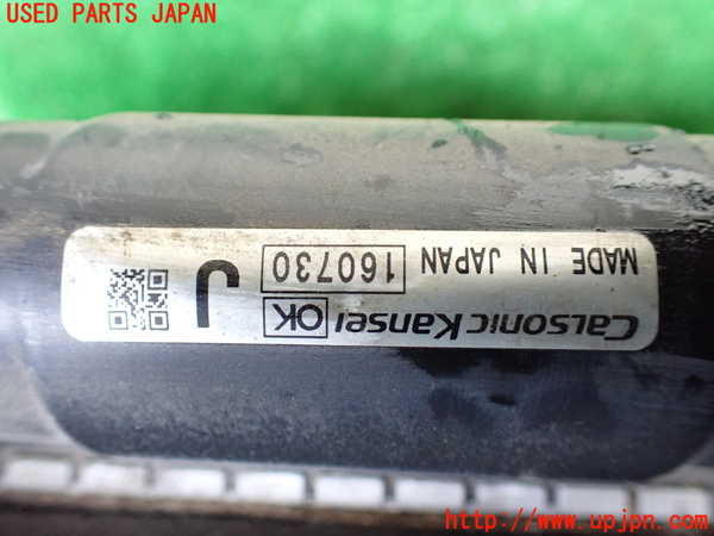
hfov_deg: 60.0
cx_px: 357
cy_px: 268
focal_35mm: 30
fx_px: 619
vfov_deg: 46.8
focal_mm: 5.4
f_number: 2.3
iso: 800
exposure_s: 1/40
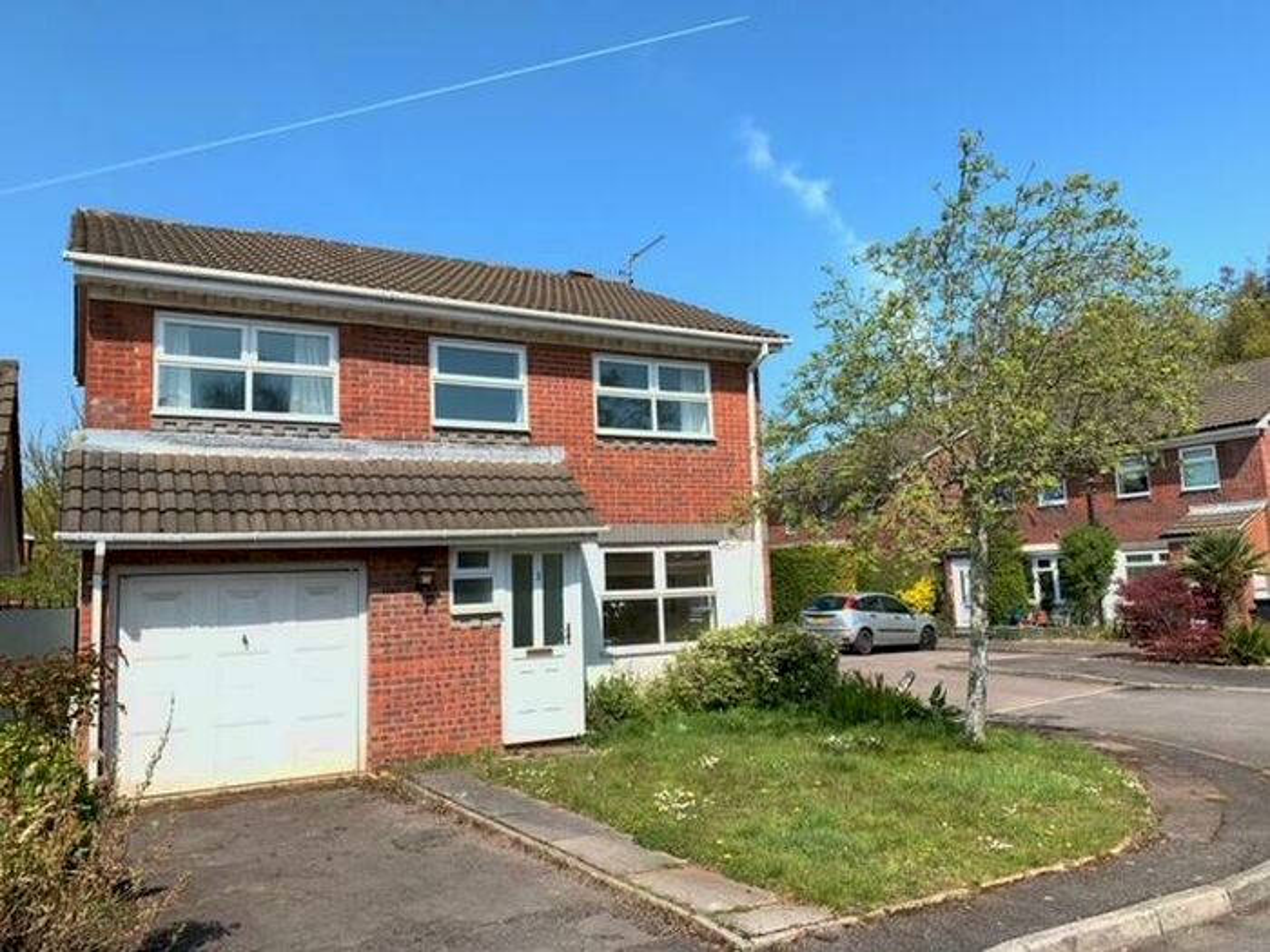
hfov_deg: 67.3
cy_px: 476
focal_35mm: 26
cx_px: 635
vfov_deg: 53.1
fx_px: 954
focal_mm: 4.25
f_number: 1.8
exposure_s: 1/1136
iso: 25
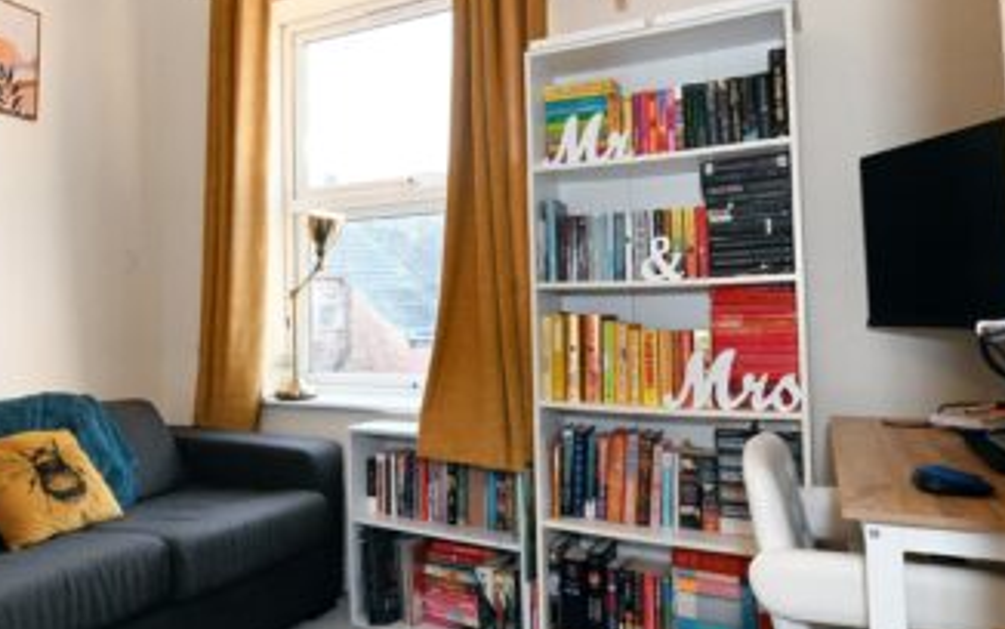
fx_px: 740
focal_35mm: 27
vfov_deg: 45.9
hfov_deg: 66.8
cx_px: 348
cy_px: 273
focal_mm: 15
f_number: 10
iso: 5000
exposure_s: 1/200
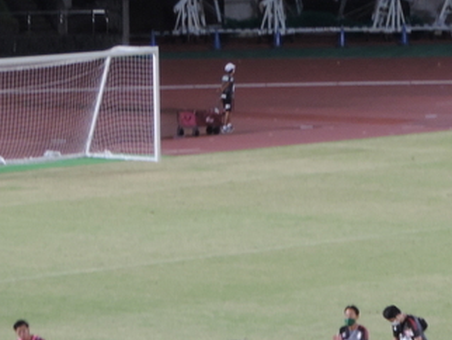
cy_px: 291
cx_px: 383
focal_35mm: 385
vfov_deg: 3.9
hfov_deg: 5.1
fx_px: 5031
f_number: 4.4
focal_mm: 27.6
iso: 400
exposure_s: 1/50
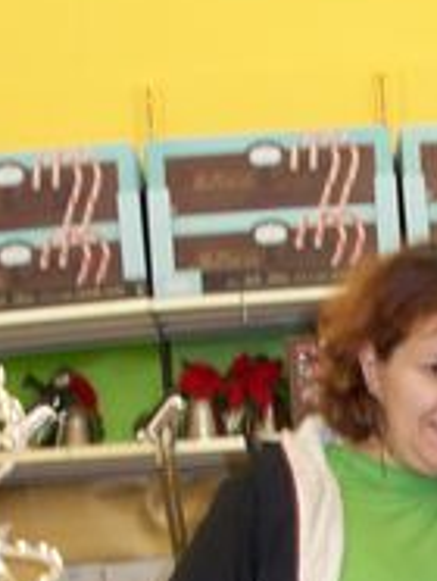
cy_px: 653
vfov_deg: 15.1
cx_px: 518
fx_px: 2133
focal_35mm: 127
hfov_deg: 11.5
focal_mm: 7.9
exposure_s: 1/50
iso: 200
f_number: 3.4
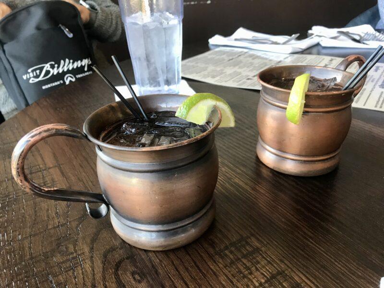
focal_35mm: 28
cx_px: 192
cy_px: 144
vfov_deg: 49.7
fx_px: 311
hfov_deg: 63.4
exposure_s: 1/30
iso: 32
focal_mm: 3.99
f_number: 1.8
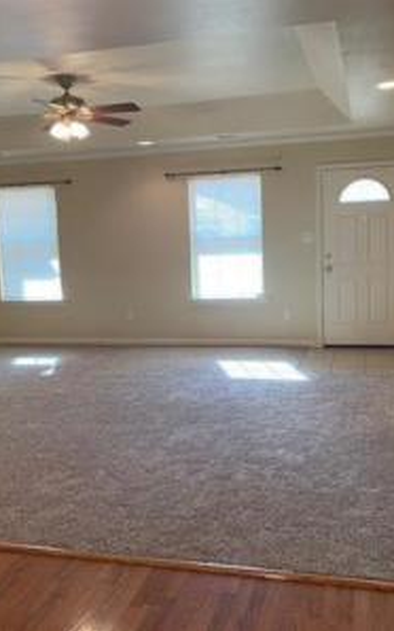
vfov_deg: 52.8
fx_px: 636
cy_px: 316
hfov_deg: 34.4
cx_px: 180
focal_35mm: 37
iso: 64
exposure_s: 1/60
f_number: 1.8
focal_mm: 4.25
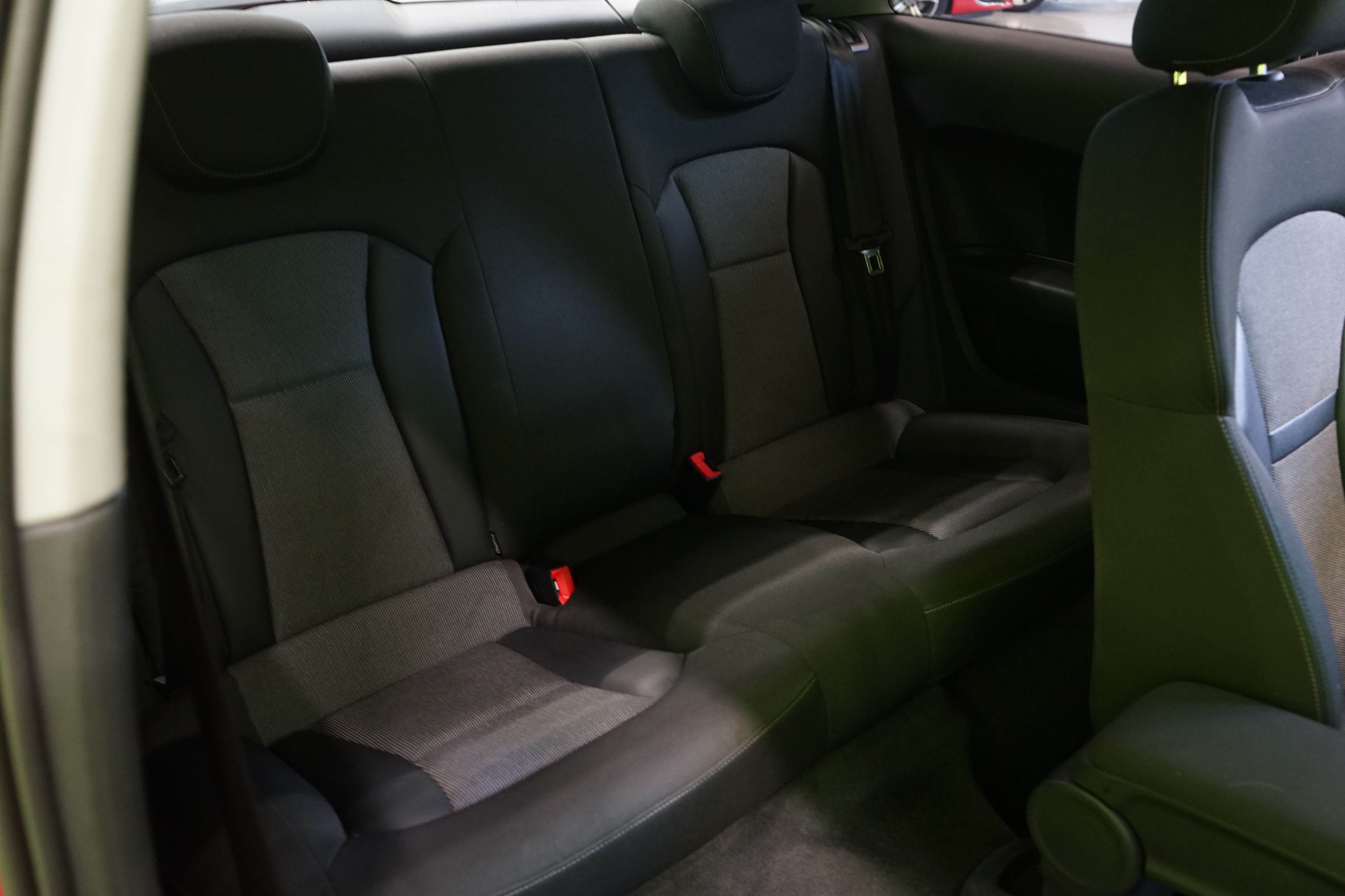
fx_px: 1083
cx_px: 672
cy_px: 448
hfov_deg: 63.7
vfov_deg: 45.0
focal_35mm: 29
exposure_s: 1/15
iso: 2500
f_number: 5
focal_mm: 29
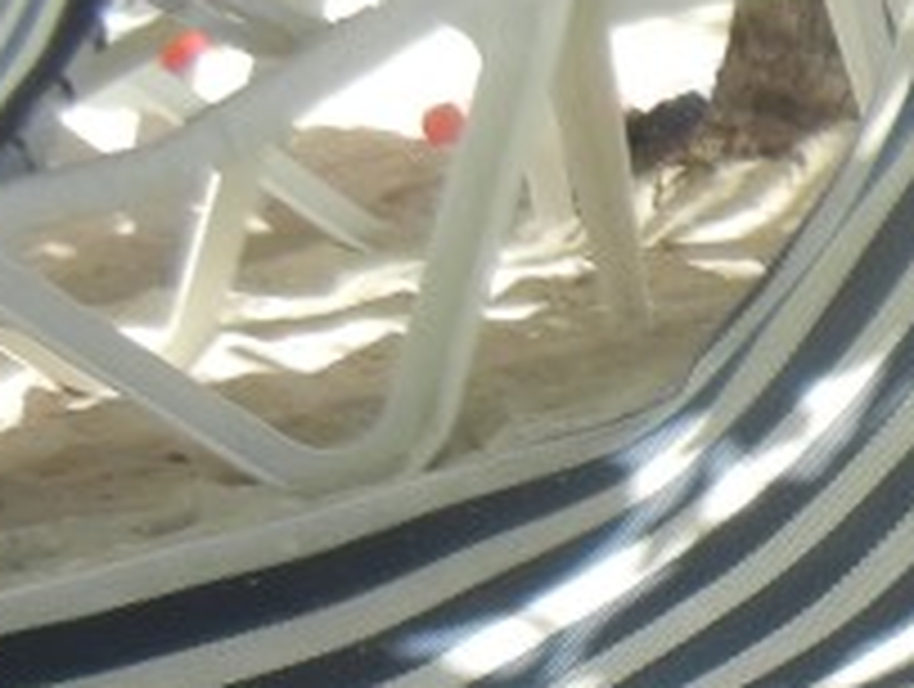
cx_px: 1878
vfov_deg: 9.8
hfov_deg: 11.6
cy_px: 737
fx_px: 3994
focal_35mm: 151
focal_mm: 5.4
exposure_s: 1/476
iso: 160
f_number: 3.5
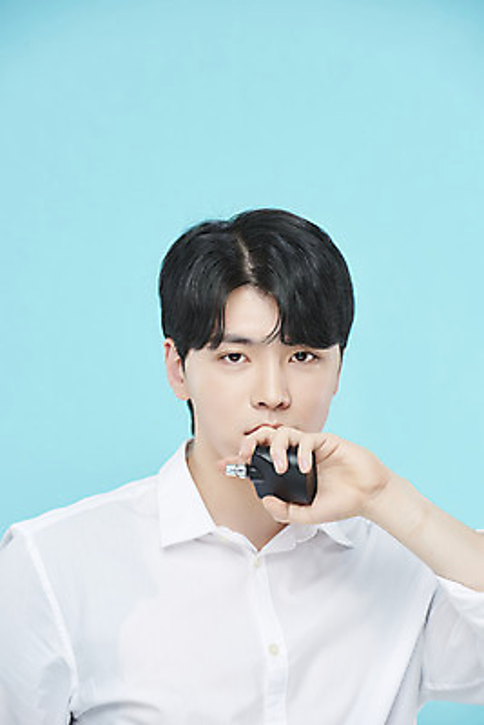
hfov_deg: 8.6
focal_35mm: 160
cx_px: 242
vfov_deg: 12.8
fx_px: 3224
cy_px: 362
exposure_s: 1/125
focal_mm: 160
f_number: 7.1
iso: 64
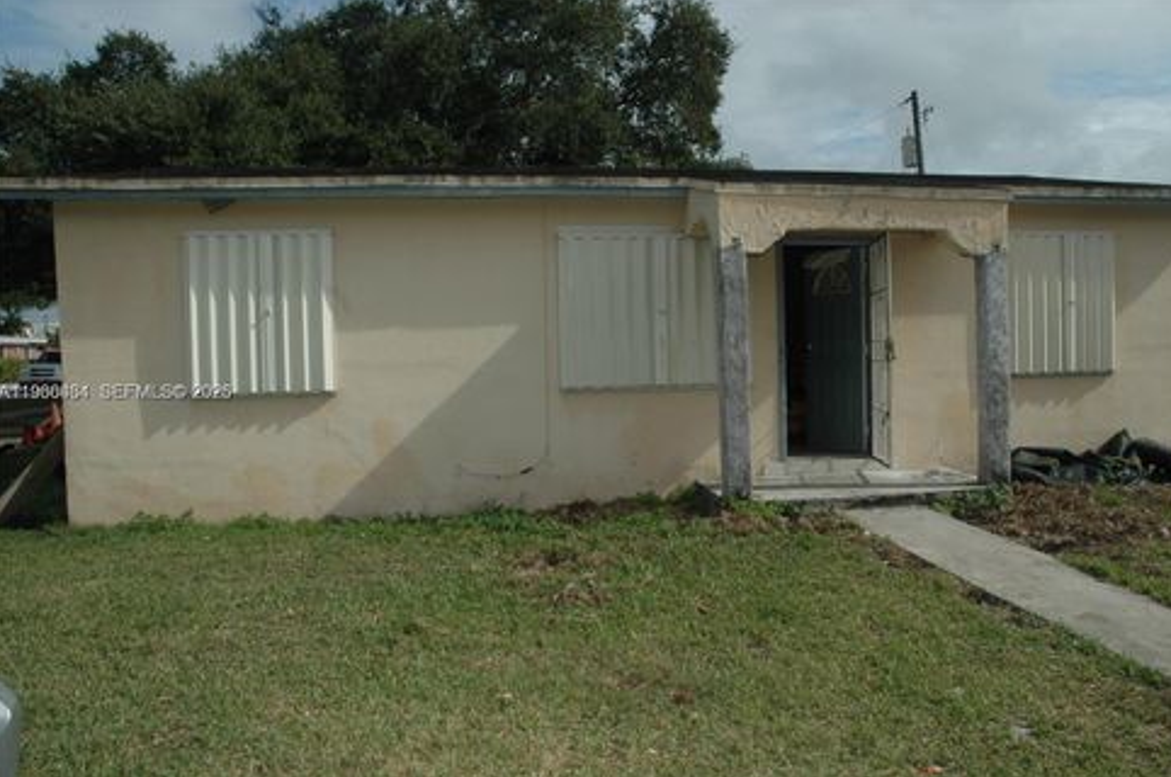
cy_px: 393
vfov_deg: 46.3
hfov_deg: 65.5
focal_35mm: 28
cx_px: 603
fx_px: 910
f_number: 14
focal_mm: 18
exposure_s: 1/500
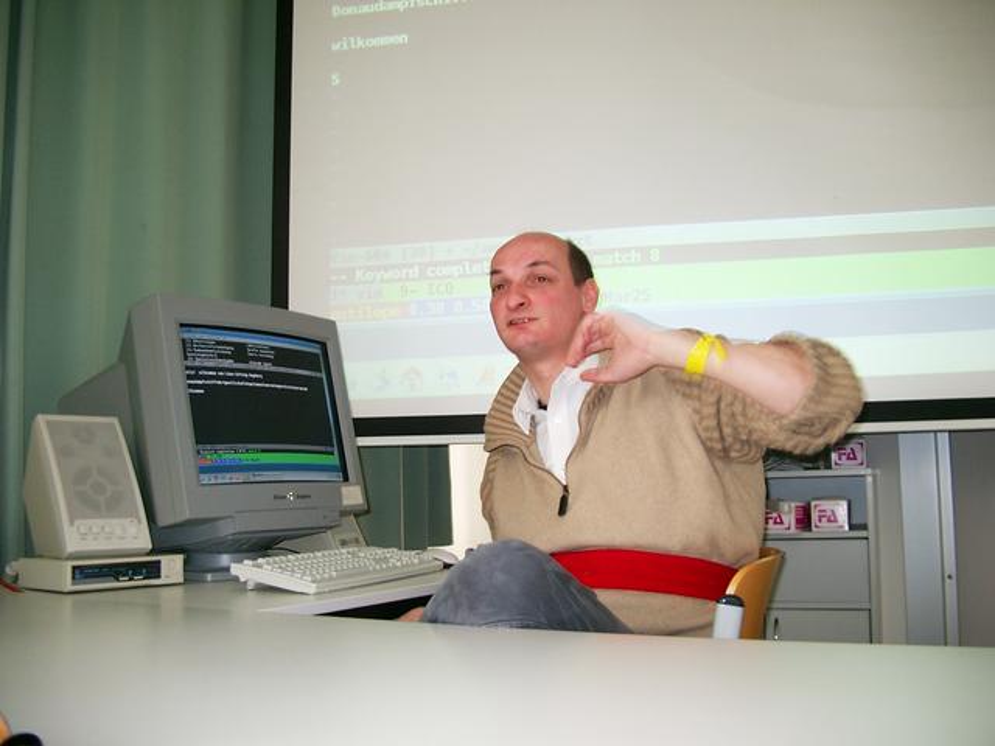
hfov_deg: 50.1
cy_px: 373
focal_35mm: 37
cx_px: 498
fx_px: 1064
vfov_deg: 38.7
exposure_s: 1/60
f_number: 2.6
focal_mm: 7.6
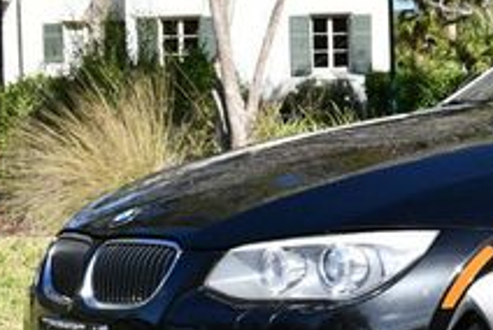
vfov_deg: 9.5
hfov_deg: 13.4
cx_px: 714
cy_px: 77
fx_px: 1988
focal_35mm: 145
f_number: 8
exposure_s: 1/250
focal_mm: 24
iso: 110
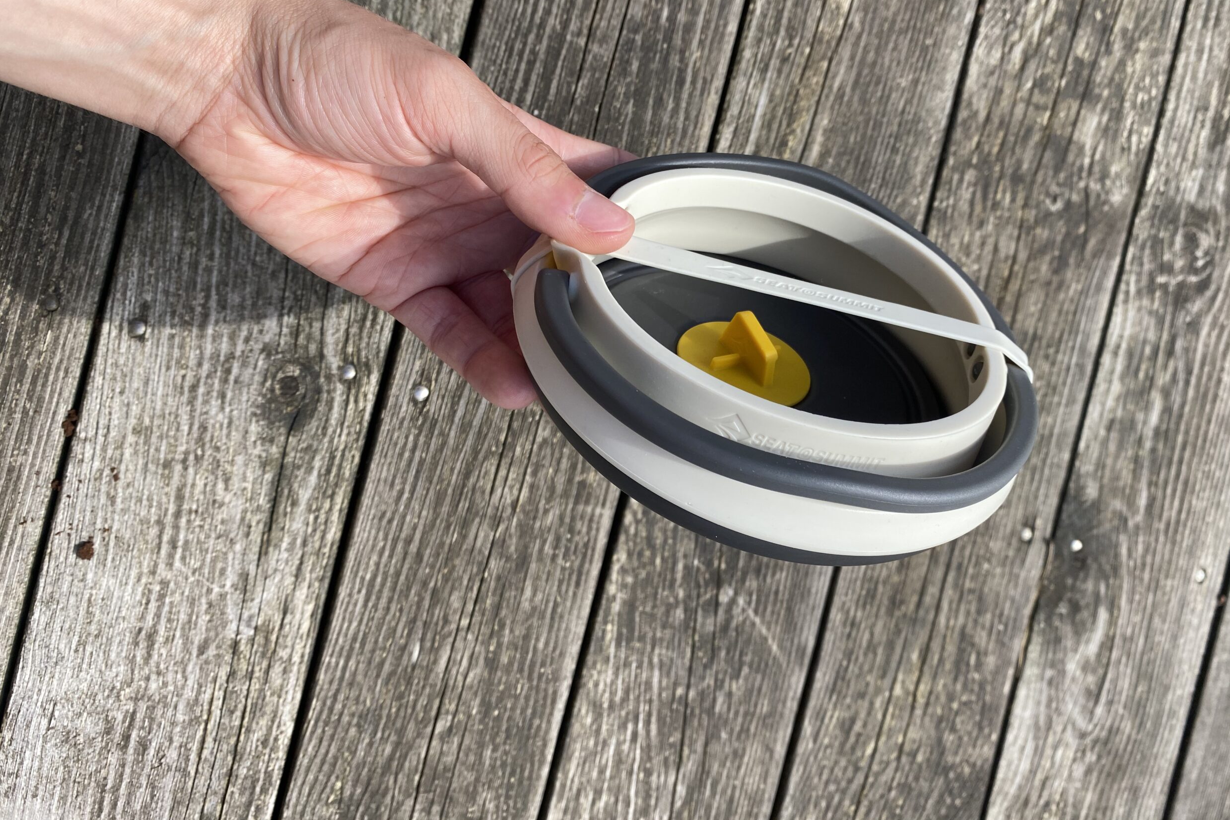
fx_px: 957
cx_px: 628
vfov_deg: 46.3
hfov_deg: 65.5
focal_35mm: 28
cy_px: 372
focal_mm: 4.25
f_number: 1.8
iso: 32
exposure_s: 1/1272
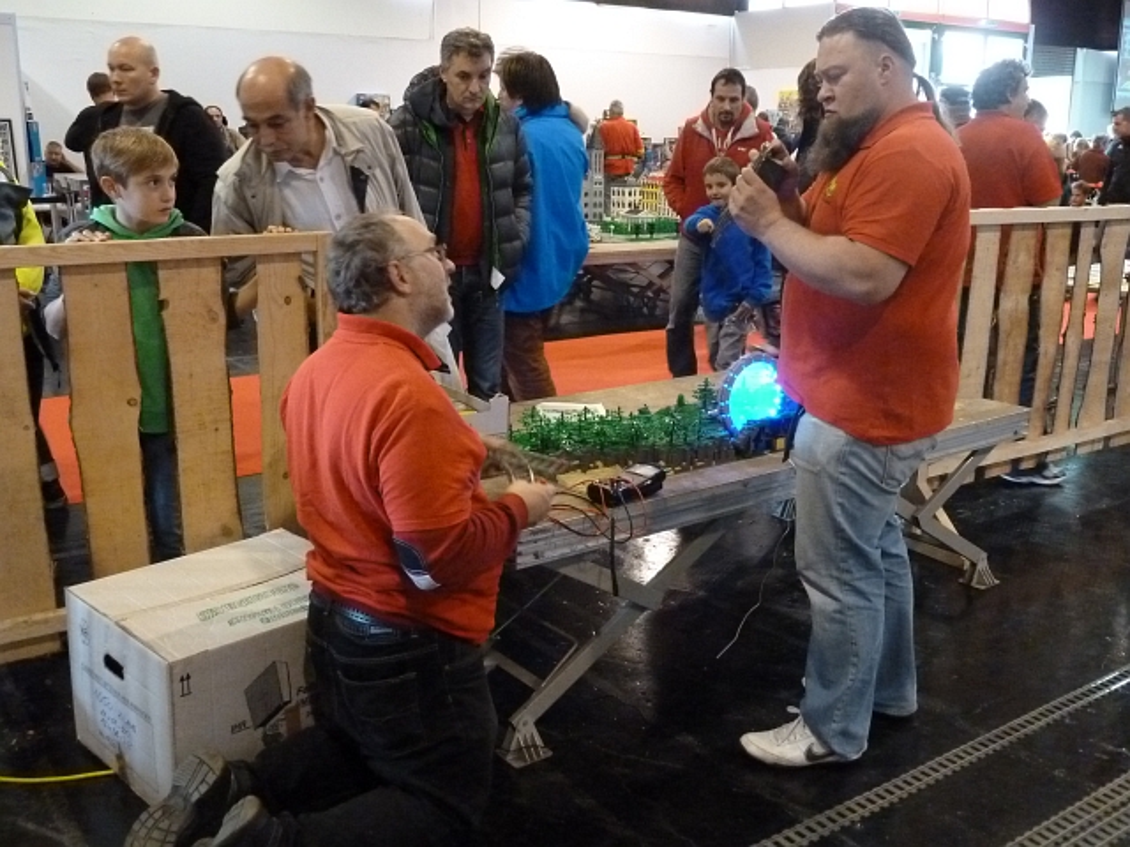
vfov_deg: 40.7
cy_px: 424
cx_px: 565
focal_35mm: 35
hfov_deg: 52.6
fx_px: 1143
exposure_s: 1/30
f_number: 3.5
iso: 800
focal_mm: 5.7
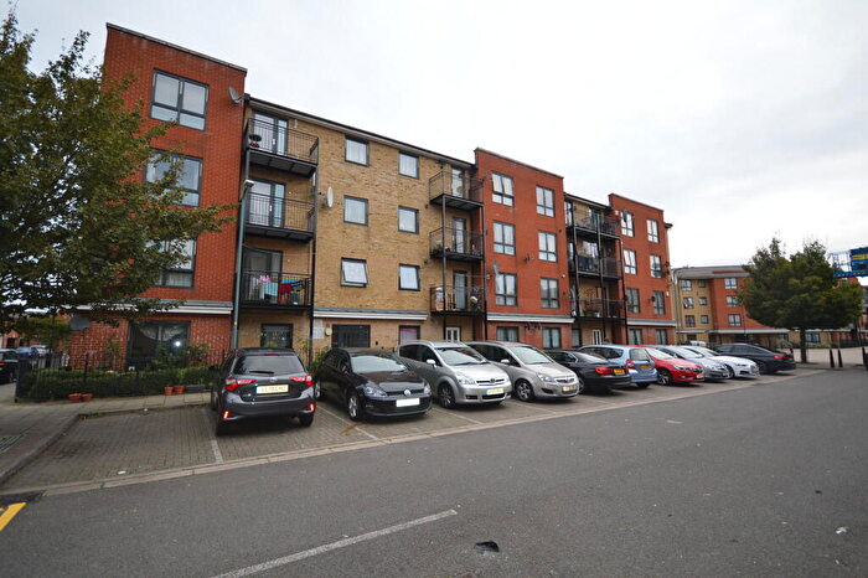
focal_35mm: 15
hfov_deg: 100.4
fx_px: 361
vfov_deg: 77.3
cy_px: 289
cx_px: 434
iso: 100
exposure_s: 1/200
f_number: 4.5
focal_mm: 10
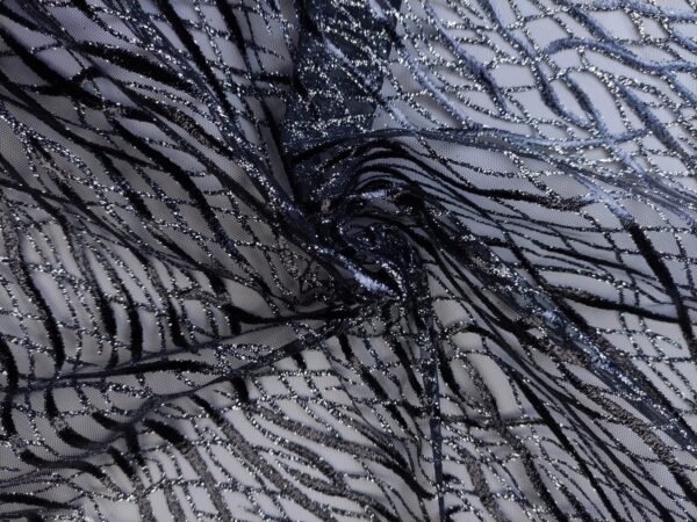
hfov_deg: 69.4
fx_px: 503
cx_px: 348
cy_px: 261
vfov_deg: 54.9
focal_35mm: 25
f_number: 1.89
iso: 200
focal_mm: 5.43
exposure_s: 1/125
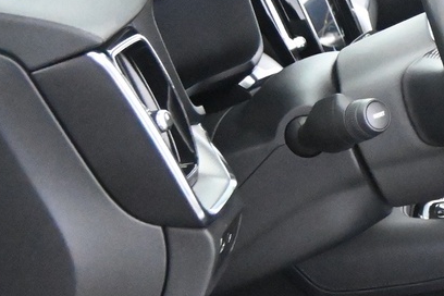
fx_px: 3675
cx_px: 680
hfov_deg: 6.8
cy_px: 232
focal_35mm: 298
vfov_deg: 4.6
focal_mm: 50
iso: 10000
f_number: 6.3
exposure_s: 1/80
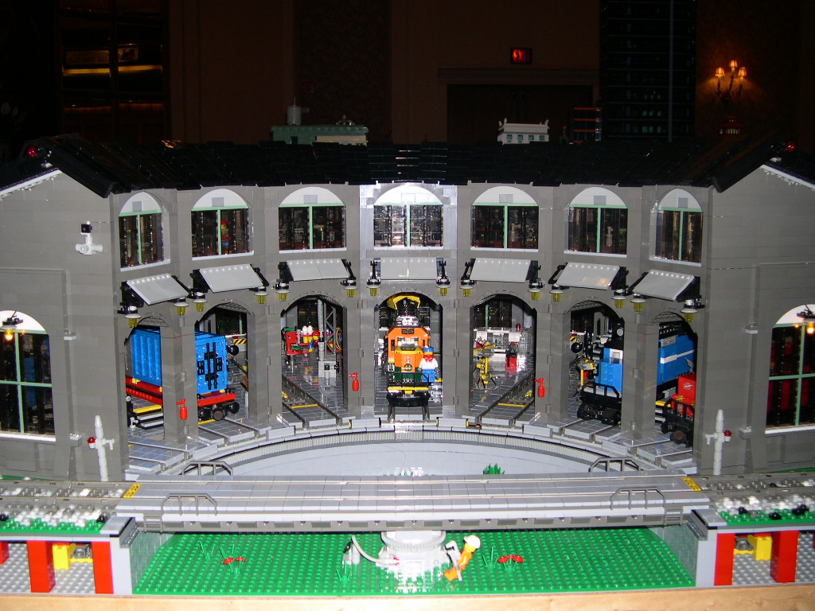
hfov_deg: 49.0
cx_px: 408
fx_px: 895
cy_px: 306
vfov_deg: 37.7
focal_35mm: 38
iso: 100
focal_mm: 8
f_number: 2.8
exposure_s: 1/60
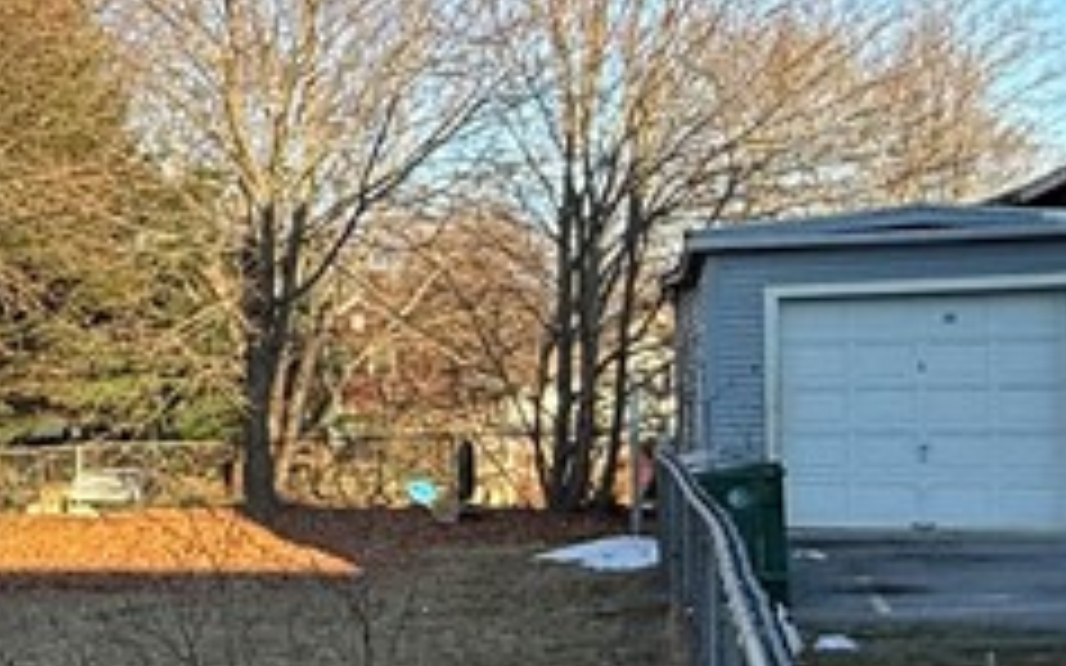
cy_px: 414
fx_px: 1859
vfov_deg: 20.3
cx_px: -477
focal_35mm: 64
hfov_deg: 25.3
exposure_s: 1/596
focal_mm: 2.22
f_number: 2.2
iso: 50
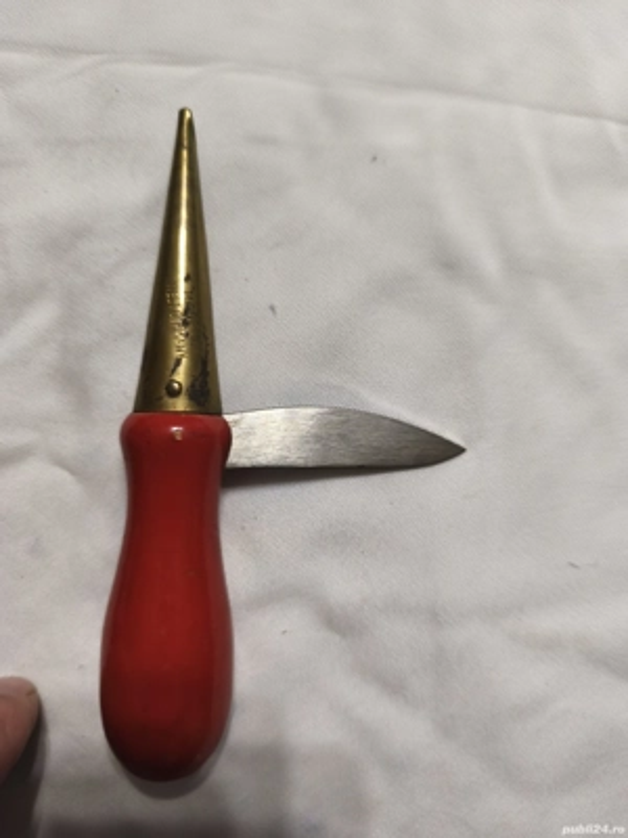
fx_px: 556
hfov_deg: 58.9
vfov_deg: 73.9
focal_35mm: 23
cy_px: 419
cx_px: 314
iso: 640
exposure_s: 1/50
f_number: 1.65
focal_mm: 6.18
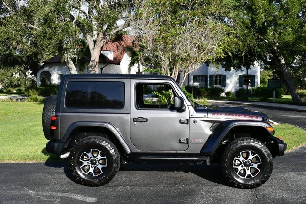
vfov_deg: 28.1
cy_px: 102
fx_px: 408
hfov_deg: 41.1
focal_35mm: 48
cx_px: 153
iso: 110
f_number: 8
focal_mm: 24
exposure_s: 1/250
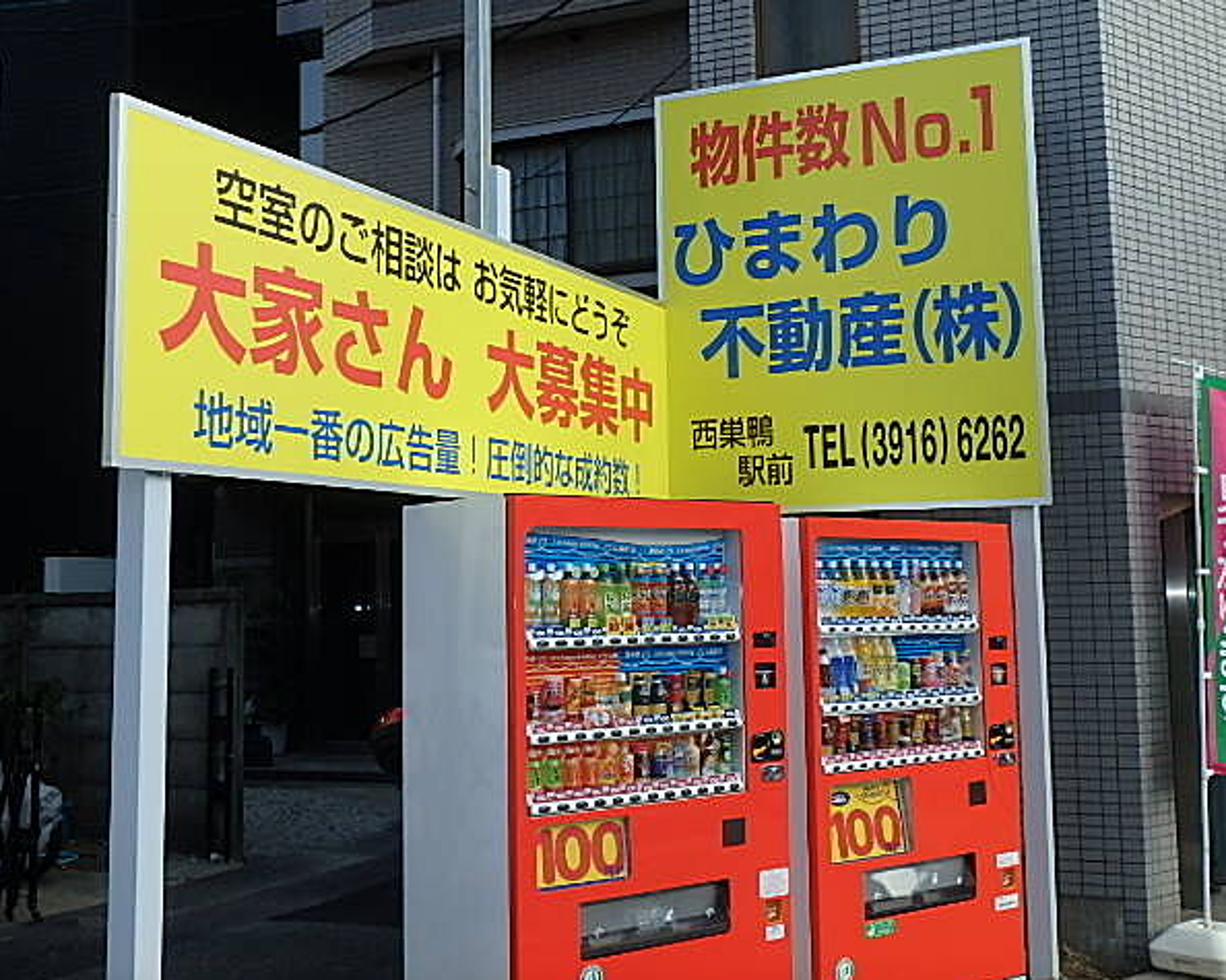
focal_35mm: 41
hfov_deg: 44.8
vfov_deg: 36.5
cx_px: 656
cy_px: 493
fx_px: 1487
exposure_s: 1/250
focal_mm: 6.9
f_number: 5.1
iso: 125
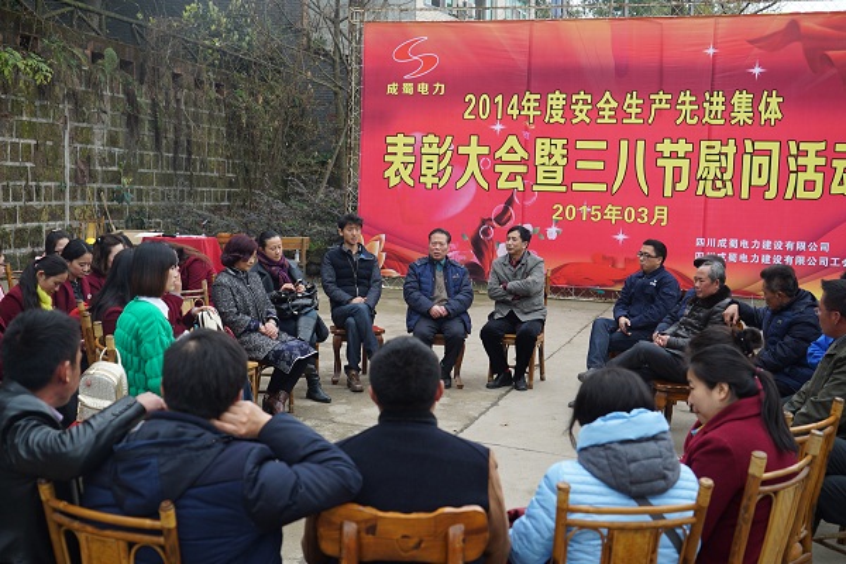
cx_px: 423
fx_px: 963
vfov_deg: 32.6
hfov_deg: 47.4
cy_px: 282
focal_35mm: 41
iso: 100
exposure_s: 1/160
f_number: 4.5
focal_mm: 41
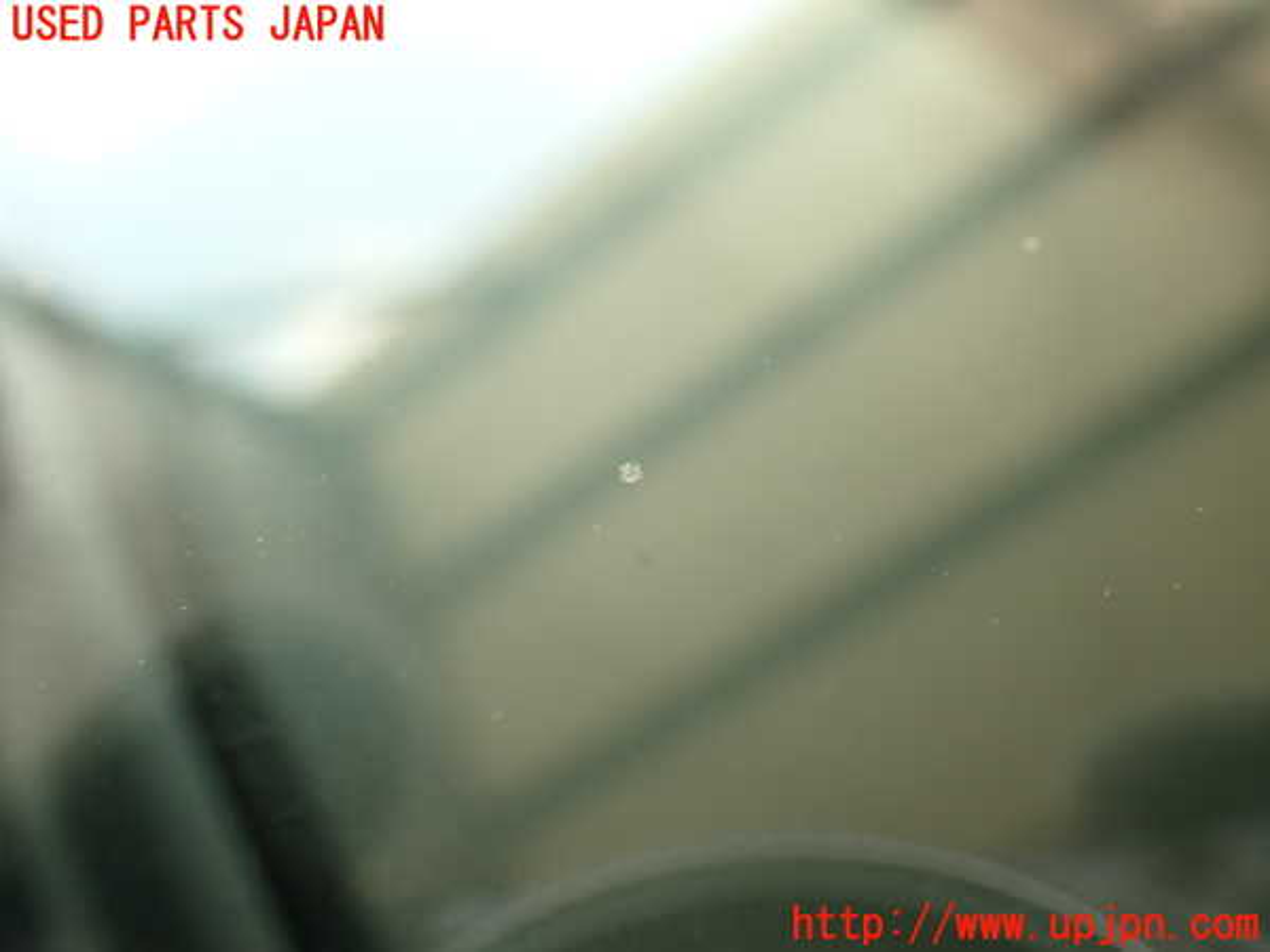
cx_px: 635
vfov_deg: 44.2
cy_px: 476
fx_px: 1174
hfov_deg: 56.8
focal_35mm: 32
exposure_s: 1/80
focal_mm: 5.79
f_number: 2.4
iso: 100
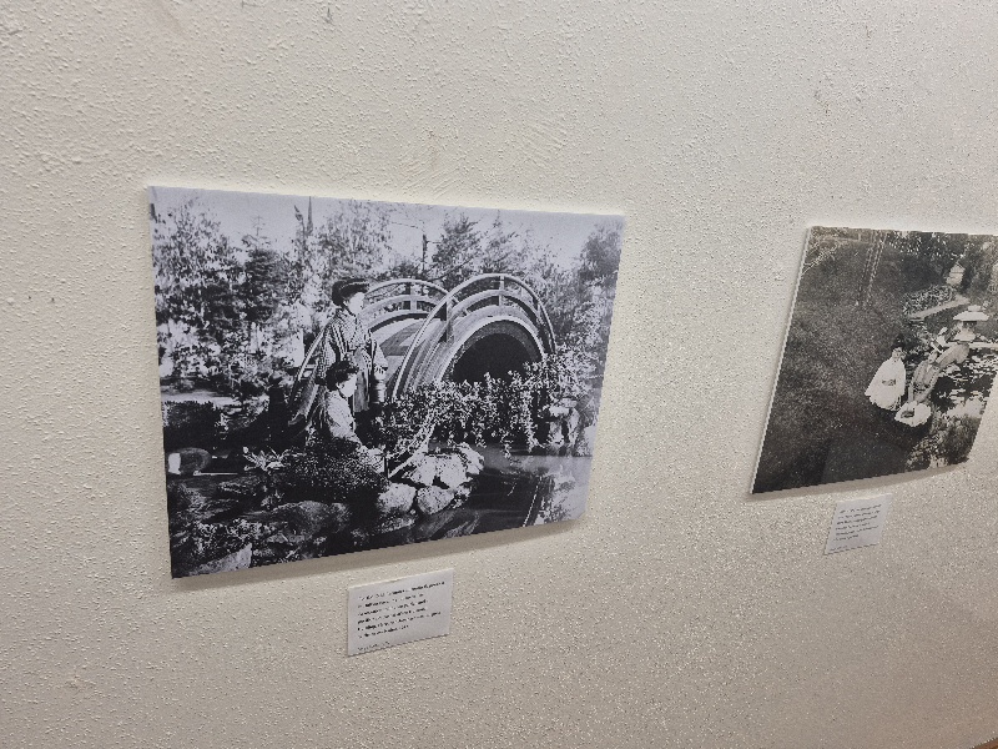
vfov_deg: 58.9
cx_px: 499
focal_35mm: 23
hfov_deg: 73.9
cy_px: 374
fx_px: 663
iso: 64
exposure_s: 1/120
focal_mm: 5.4
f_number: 1.8
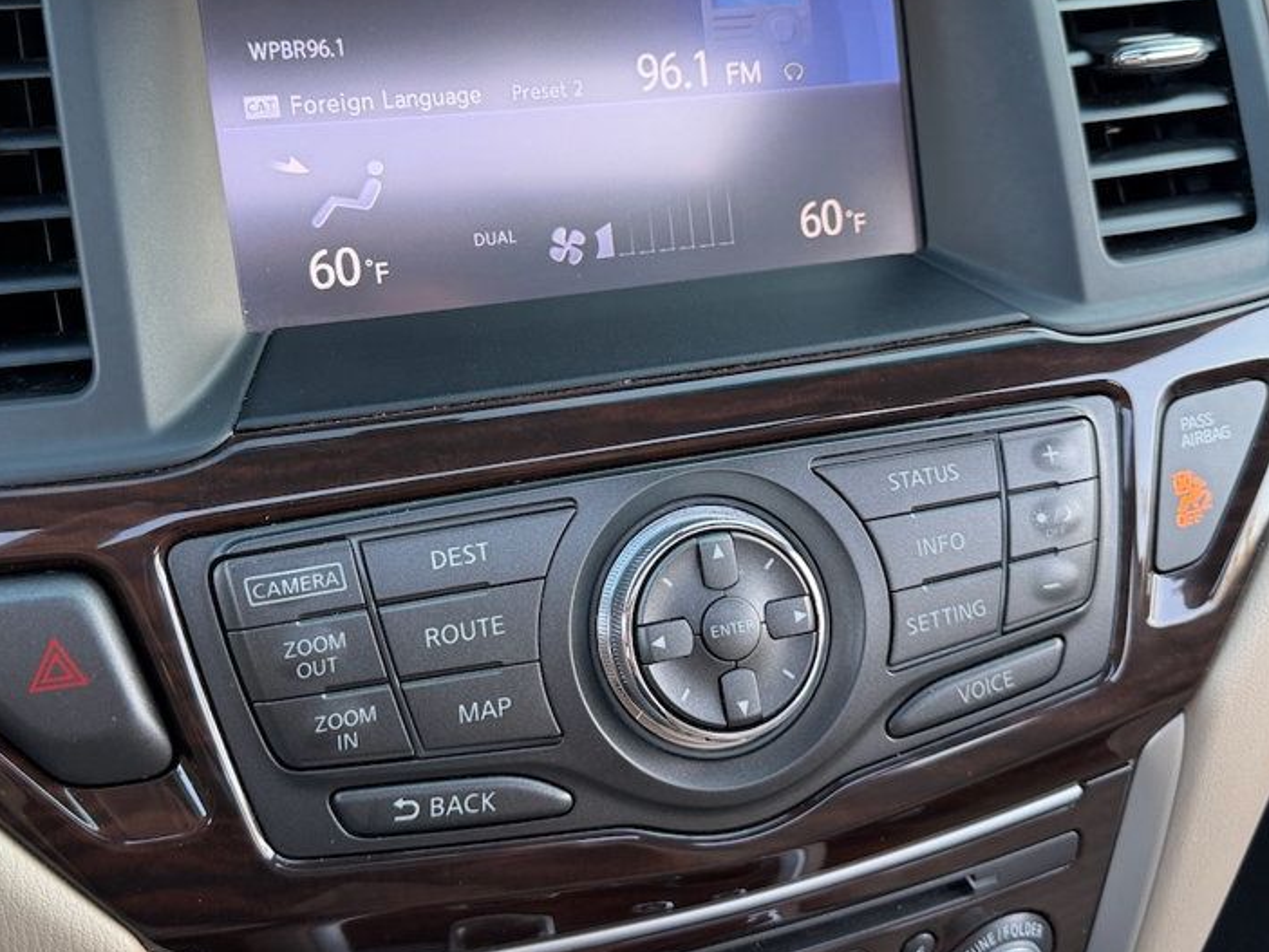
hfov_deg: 52.5
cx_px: 560
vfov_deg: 40.5
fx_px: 1284
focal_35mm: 35
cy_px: 381
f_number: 1.78
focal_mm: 6.76
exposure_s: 1/121
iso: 200
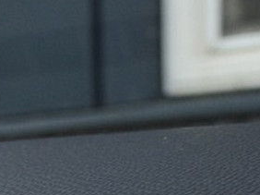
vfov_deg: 5.9
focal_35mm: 236
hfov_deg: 7.5
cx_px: -486
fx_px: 1771
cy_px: 525
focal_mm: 24
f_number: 9
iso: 400
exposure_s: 1/80
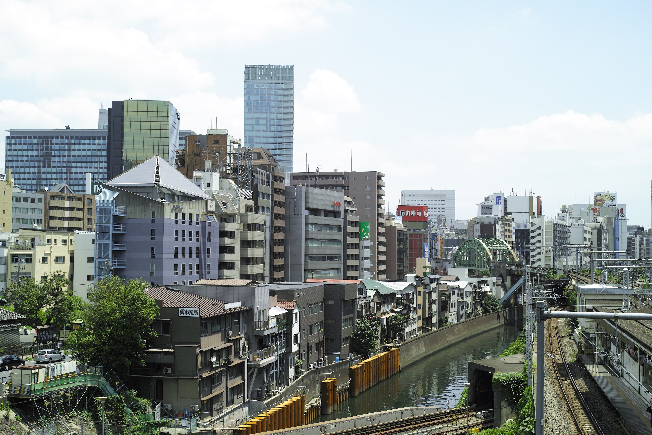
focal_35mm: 45
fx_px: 815
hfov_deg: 43.6
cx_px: 326
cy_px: 218
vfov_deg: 29.9
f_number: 8
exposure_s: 1/200
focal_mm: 30
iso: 100
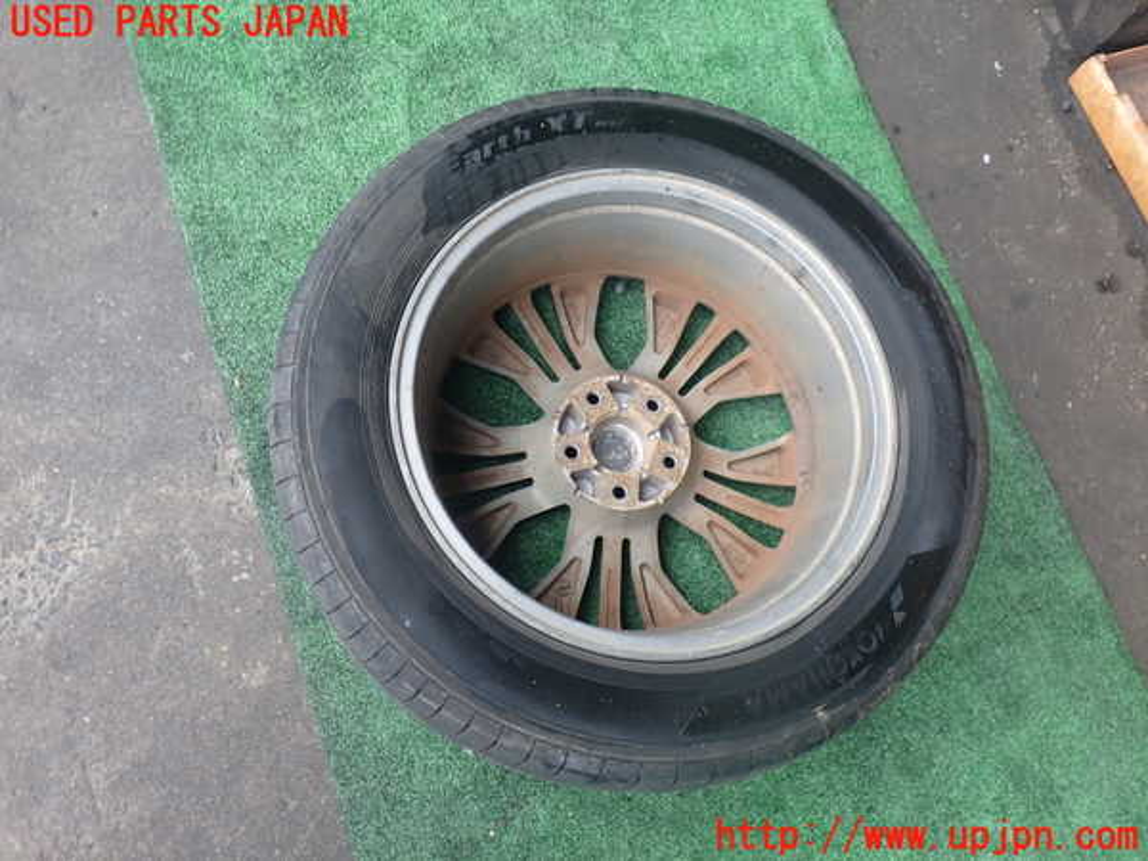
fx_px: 995
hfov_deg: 60.0
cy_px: 430
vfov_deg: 46.8
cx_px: 574
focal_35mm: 30
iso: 200
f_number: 2.3
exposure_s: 1/125
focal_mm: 5.4
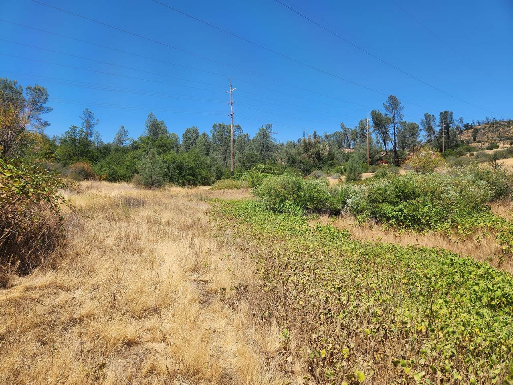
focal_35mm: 23
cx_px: 256
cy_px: 192
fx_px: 341
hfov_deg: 73.9
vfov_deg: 58.9
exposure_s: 1/1505
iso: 20
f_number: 1.8
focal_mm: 5.4
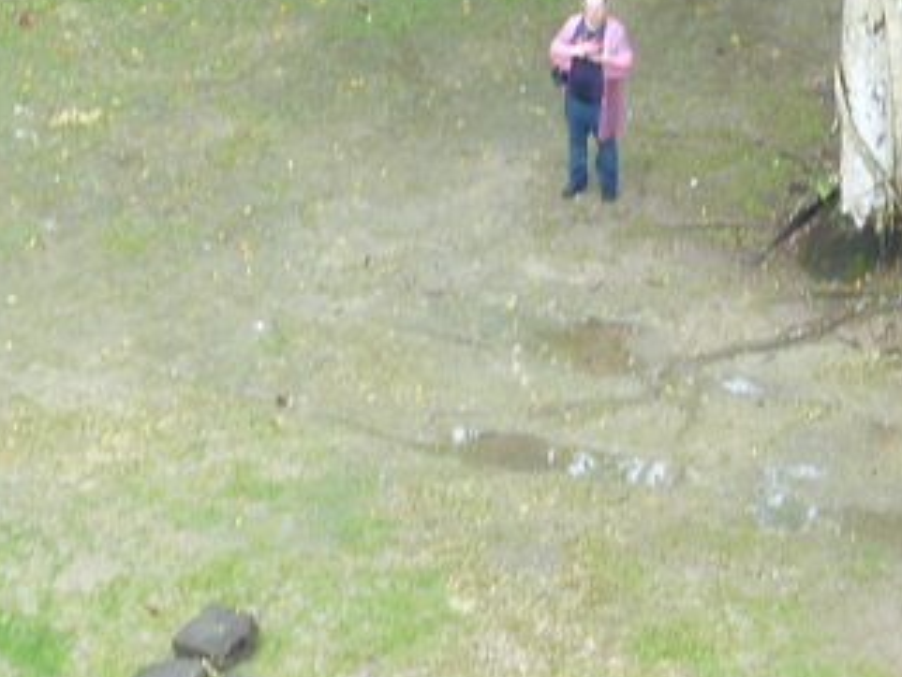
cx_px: 416
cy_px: -537
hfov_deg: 8.7
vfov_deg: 6.4
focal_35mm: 227
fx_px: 5917
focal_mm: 10.3
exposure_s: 1/40
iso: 80
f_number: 4.6
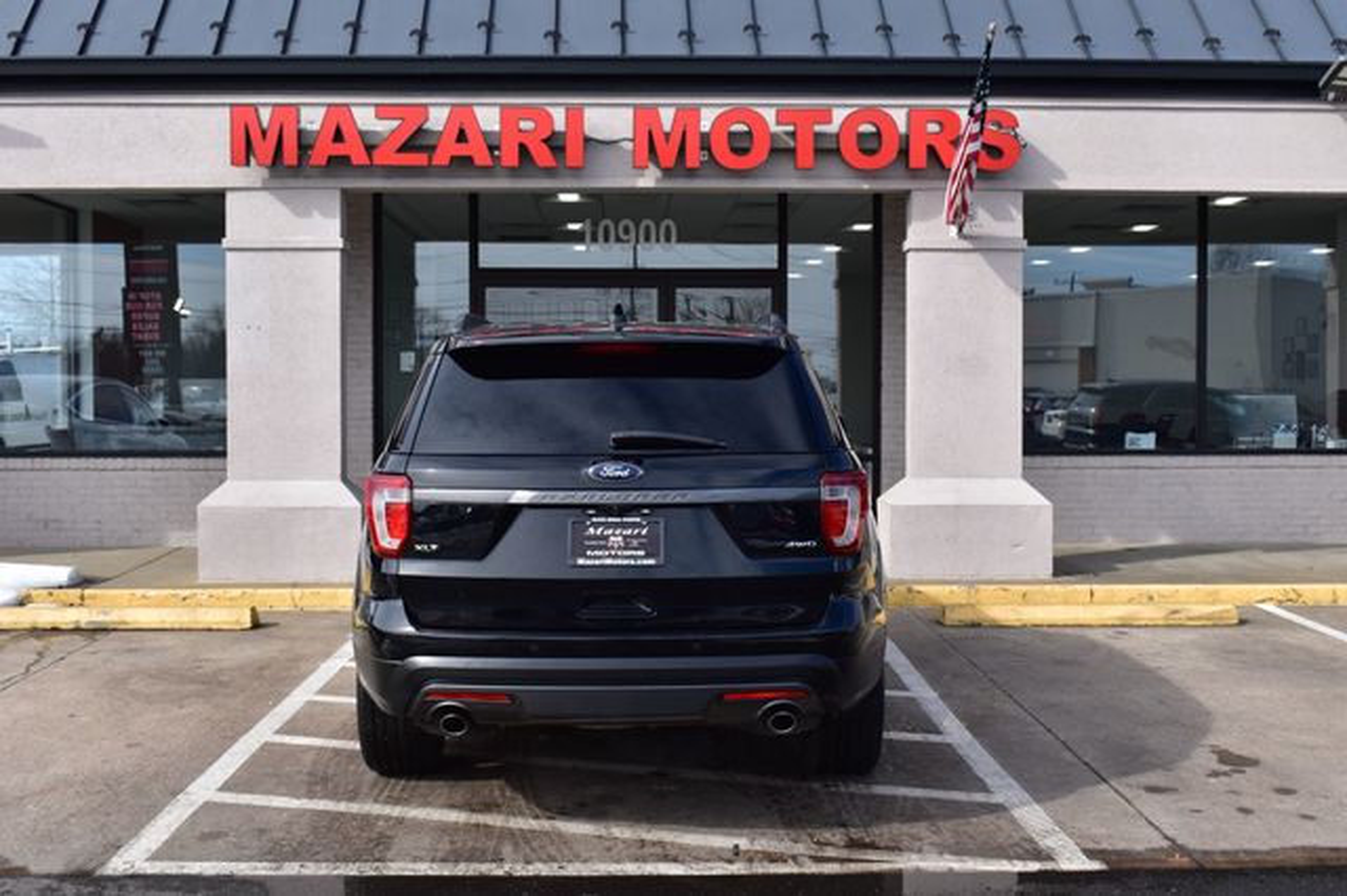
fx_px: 1627
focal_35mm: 44
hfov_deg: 45.0
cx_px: 674
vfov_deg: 30.8
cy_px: 448
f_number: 11
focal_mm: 29
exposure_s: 1/400
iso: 400
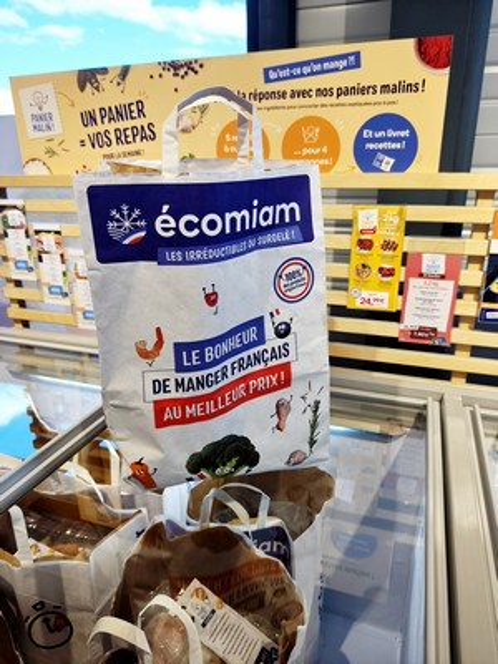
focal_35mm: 23
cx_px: 249
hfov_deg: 58.9
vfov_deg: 73.9
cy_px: 332
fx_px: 441
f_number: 1.65
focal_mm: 6.18
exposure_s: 1/99.9
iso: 125
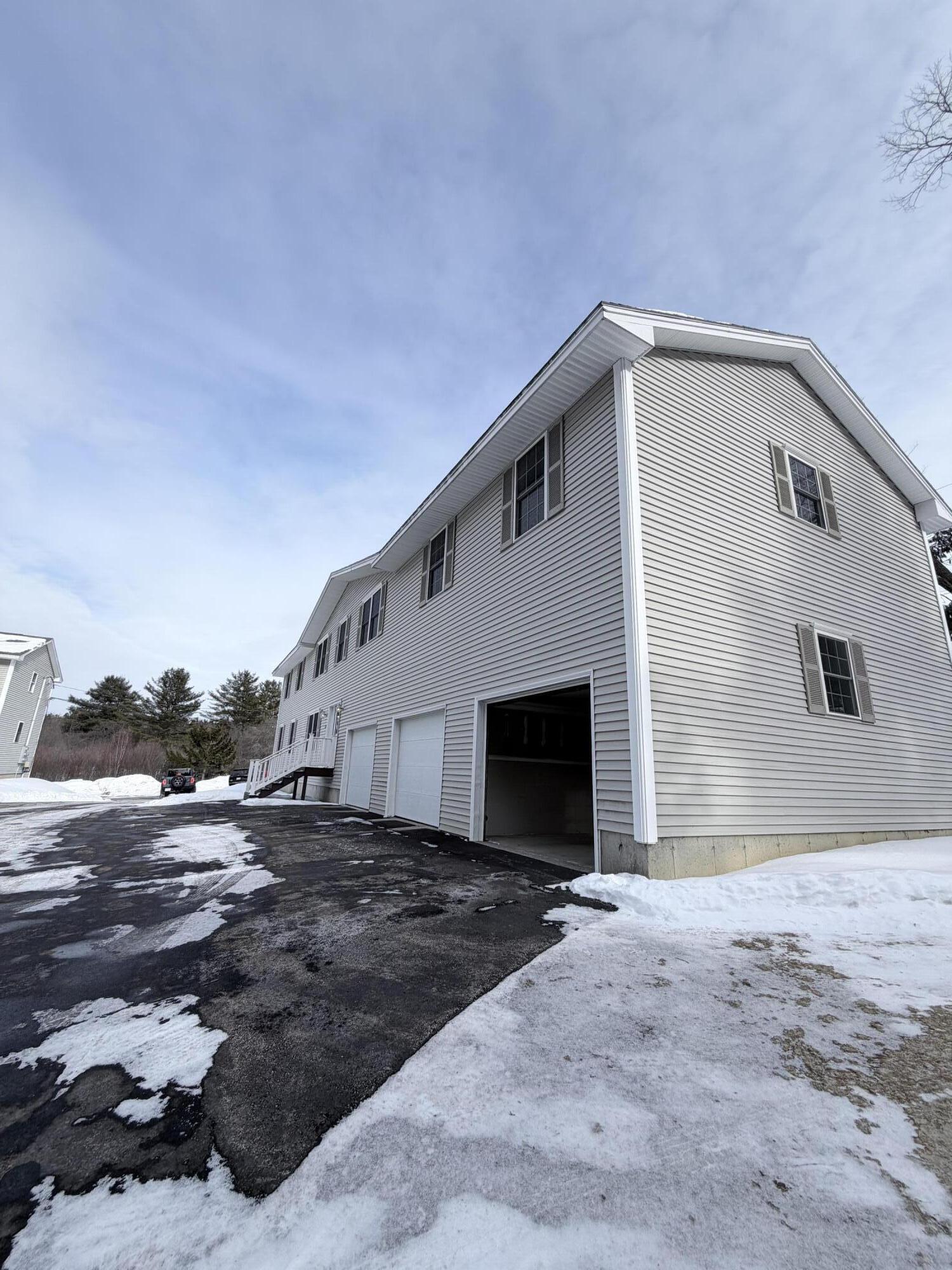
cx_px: 476
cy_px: 635
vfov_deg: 102.1
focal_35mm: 14
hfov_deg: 85.7
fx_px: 513
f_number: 2.2
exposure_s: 1/841
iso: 20
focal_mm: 2.22
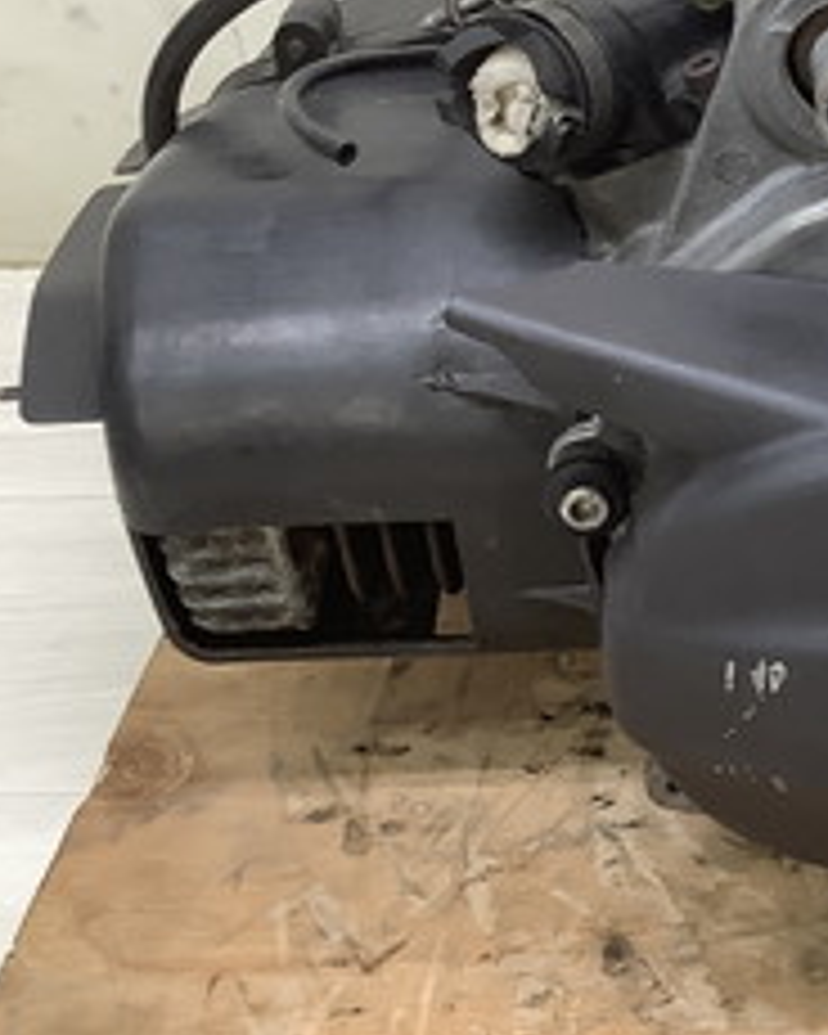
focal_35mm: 79
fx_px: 2420
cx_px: 1242
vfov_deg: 24.1
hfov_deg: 17.5
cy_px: 396
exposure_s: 1/60
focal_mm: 3.3
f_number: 2.4
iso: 64
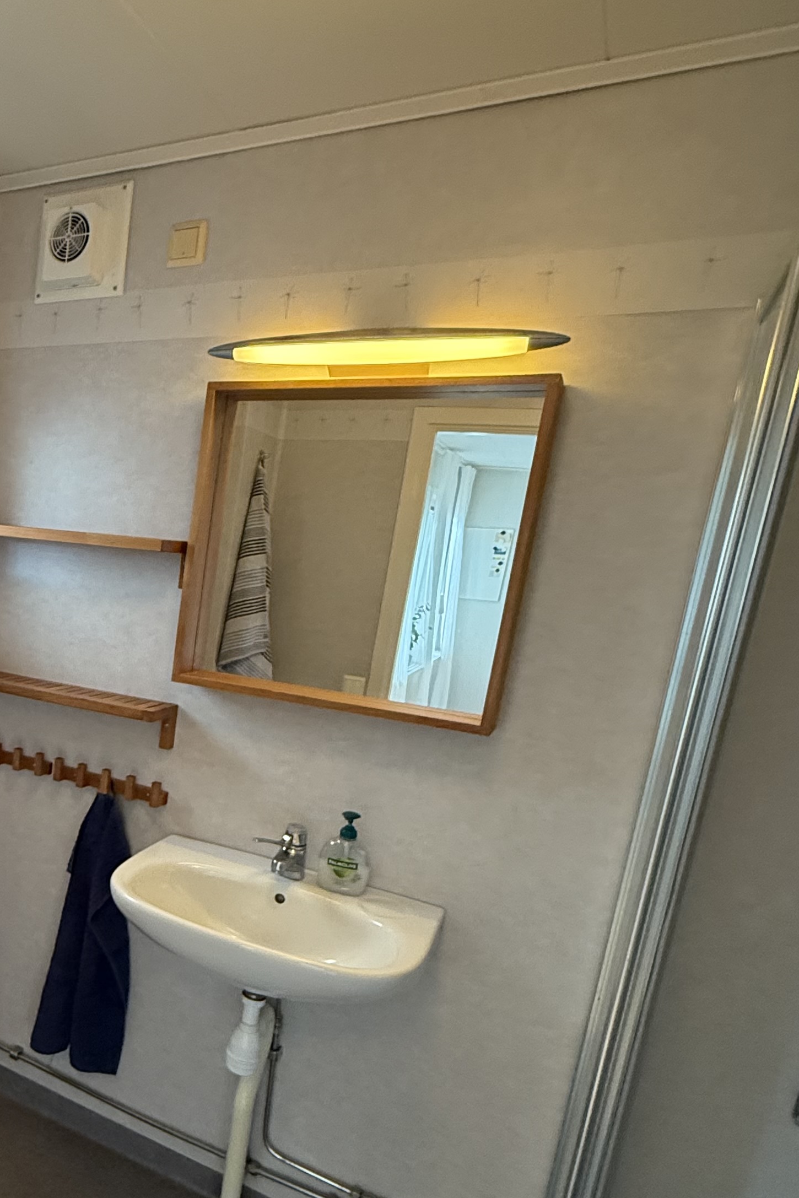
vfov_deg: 66.8
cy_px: 716
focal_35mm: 27
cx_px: 5
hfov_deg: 41.8
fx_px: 899
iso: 500
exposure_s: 1/100
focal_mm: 2.22
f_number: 2.2
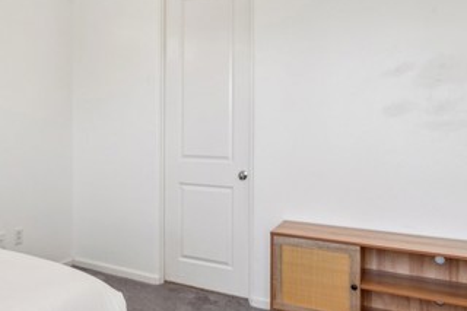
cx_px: 117
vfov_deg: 41.0
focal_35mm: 32
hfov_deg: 55.9
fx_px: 415
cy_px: 140
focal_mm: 16
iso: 250
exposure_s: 1/30
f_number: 8
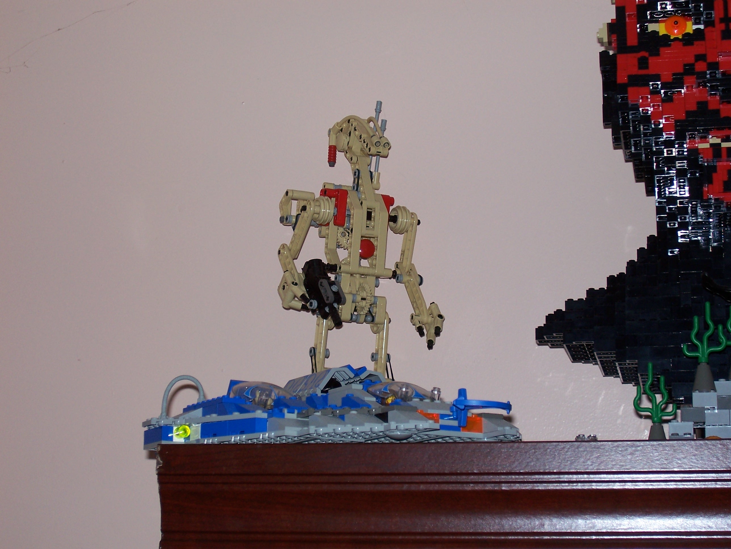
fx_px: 1394
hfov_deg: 29.4
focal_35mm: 66
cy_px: 274
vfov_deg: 22.3
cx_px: 366
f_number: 4
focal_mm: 10.8
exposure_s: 1/90
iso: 80
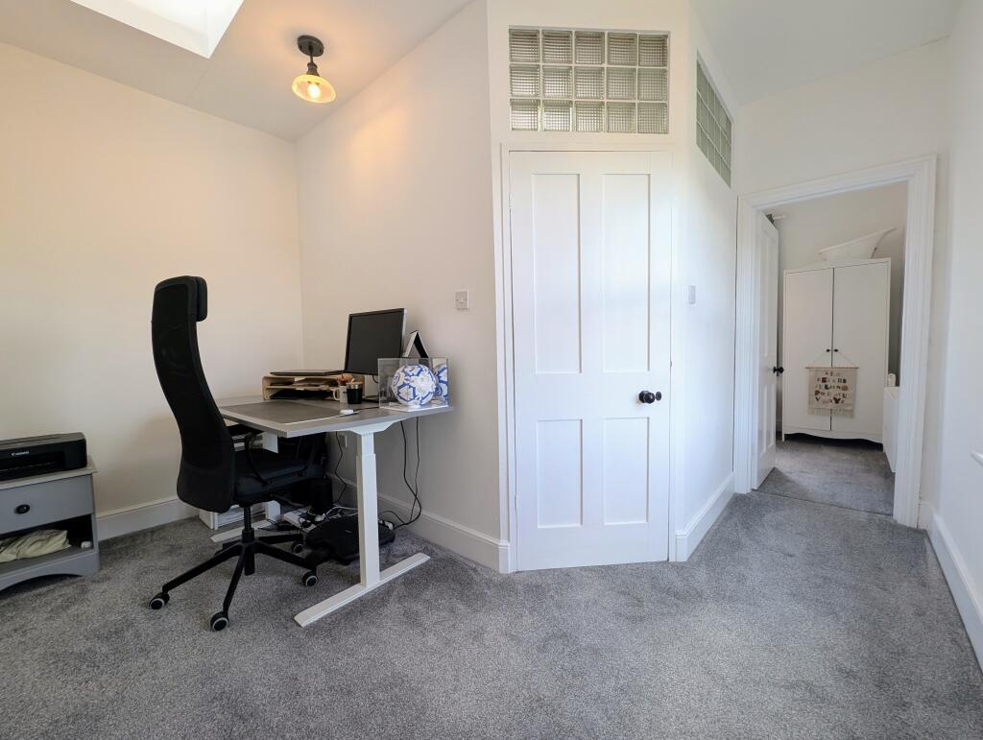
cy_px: 370
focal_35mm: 13
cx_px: 492
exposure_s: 1/72
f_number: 2.2
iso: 47
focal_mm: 1.95
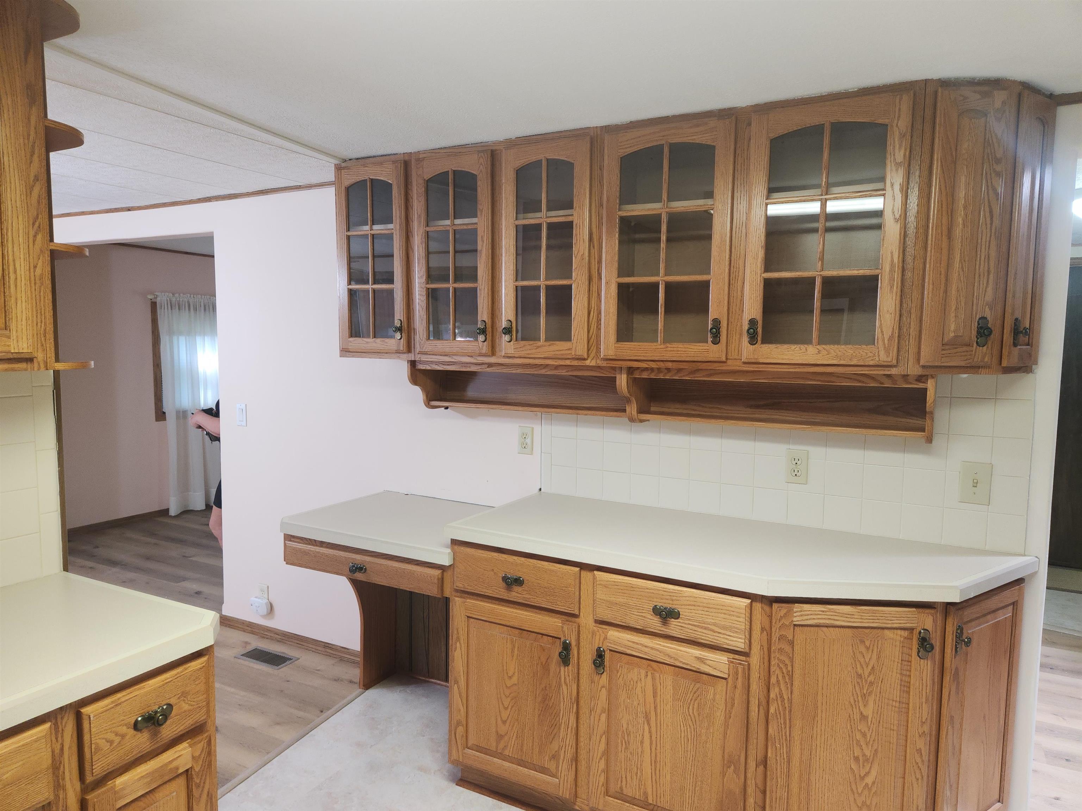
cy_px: 406
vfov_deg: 58.9
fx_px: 719
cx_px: 541
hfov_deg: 73.9
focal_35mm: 23
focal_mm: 5.4
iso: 320
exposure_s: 1/120
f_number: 1.8
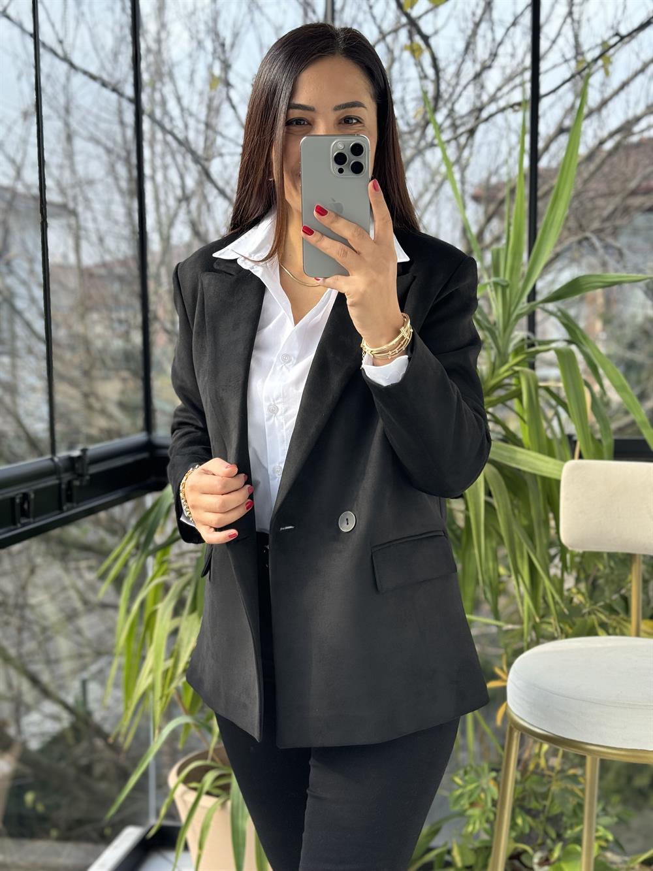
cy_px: 436
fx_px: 1207
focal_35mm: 48
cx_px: 326
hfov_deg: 30.3
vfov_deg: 39.7
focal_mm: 6.76
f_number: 1.78
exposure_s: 1/167
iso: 100
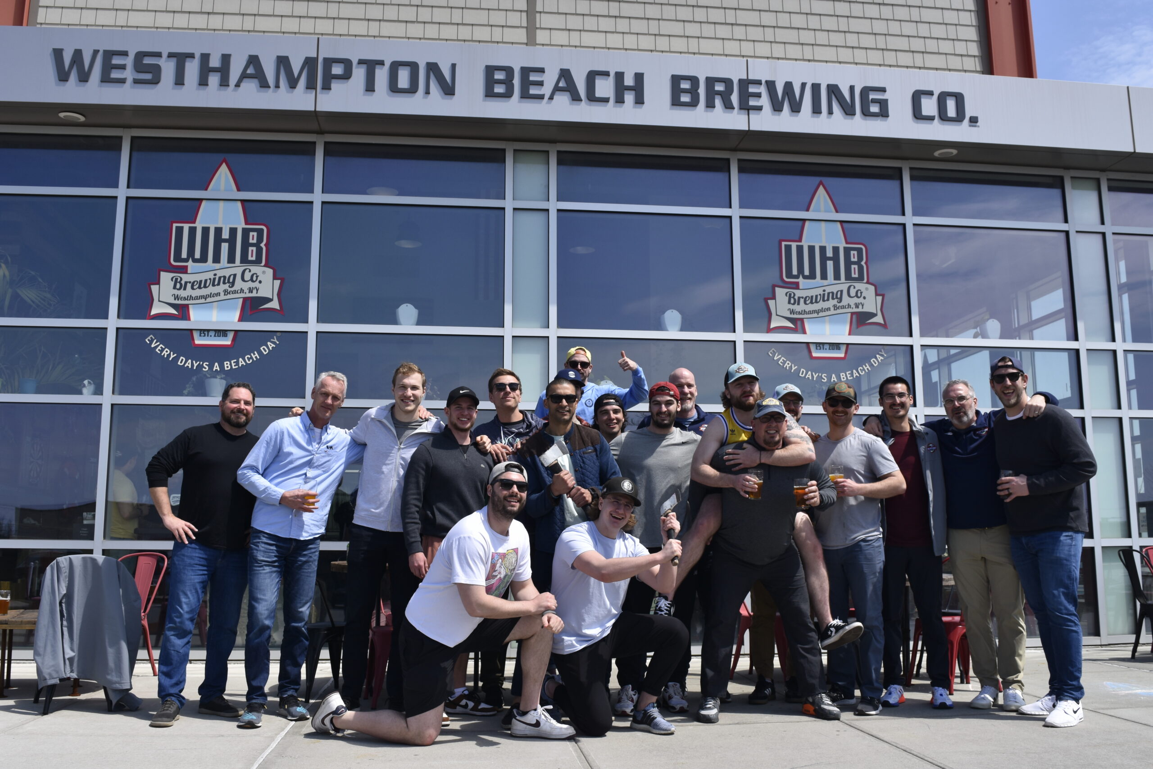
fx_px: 1057
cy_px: 384
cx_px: 576
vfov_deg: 40.0
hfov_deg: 57.2
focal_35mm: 33
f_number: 8
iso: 160
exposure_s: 1/500
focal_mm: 22
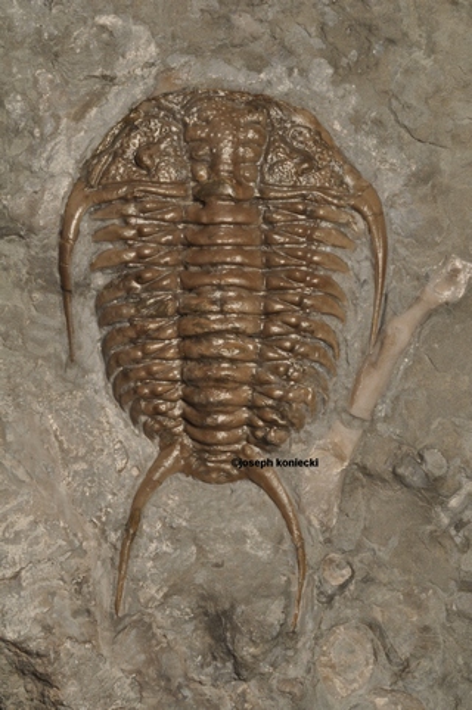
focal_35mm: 90
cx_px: 236
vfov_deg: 22.6
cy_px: 355
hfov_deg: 15.1
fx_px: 1775
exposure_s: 1/2
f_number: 36
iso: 400
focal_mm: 60
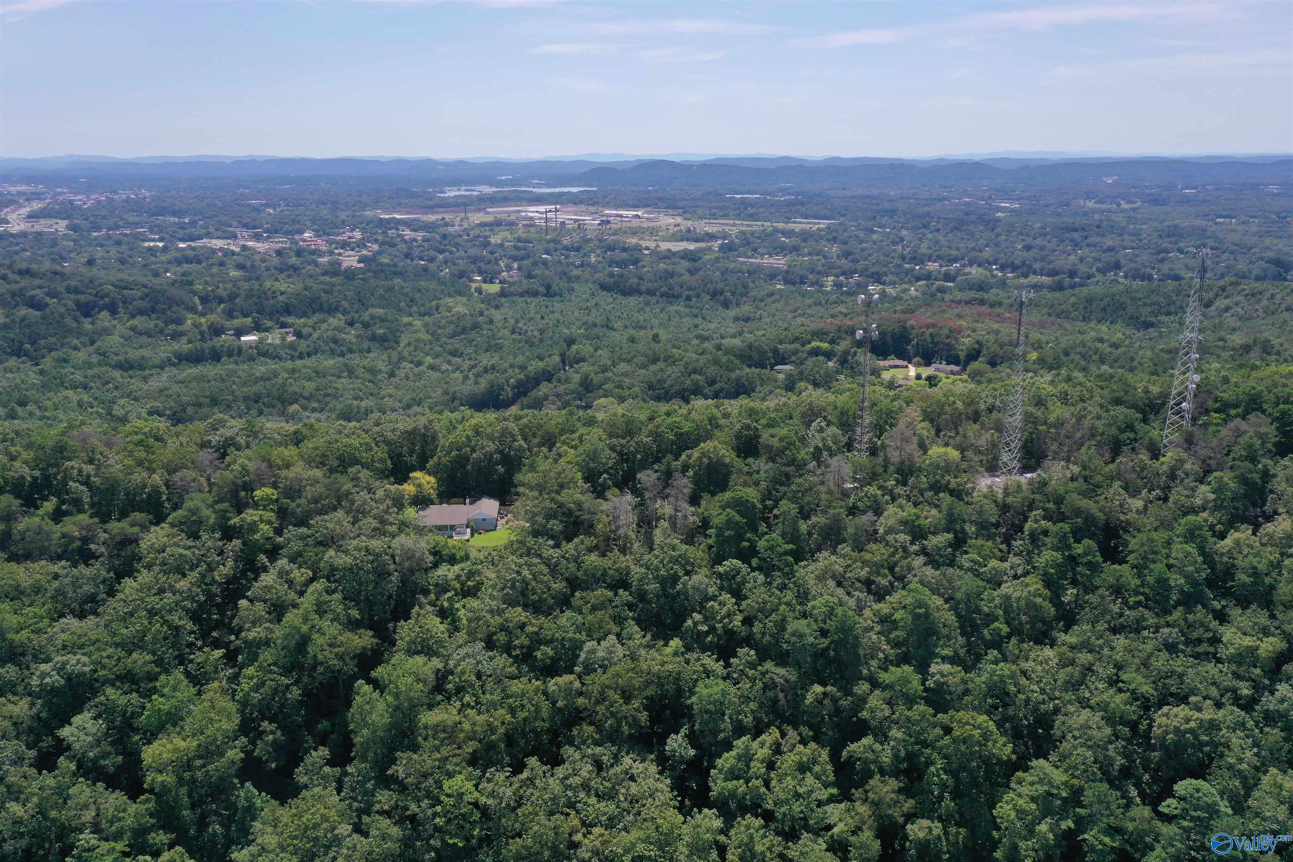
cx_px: 646
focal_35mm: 28
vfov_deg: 46.4
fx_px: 1006
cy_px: 431
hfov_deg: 65.5
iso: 100
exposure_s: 1/500
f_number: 6.3
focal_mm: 10.26
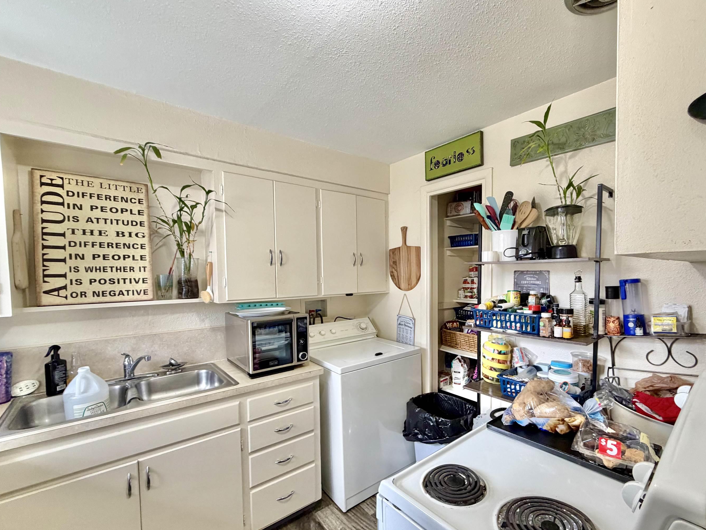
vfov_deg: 77.9
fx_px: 326
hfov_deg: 94.0
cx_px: 396
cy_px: 288
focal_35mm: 16
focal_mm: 2.22
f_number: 2.2
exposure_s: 1/60
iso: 250
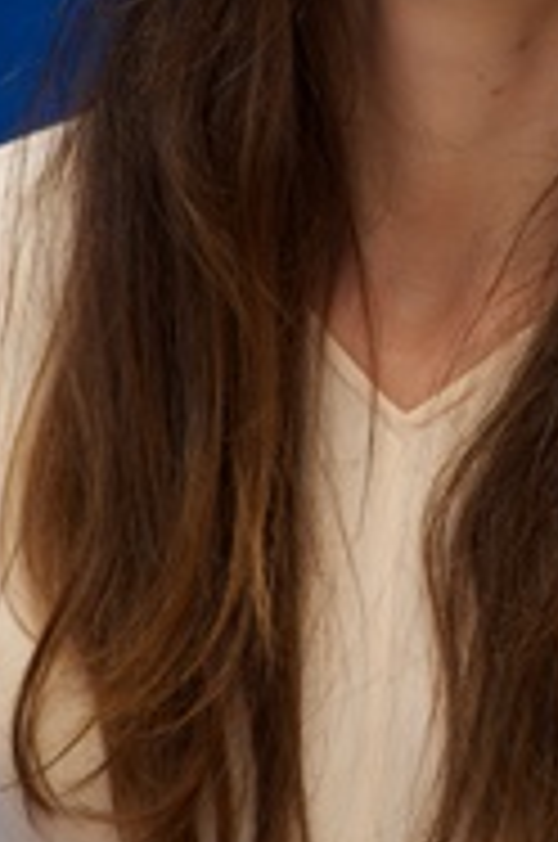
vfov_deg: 4.8
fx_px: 9987
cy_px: -18
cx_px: 495
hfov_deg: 3.2
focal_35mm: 428
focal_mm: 200
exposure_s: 1/60
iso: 800
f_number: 5.6
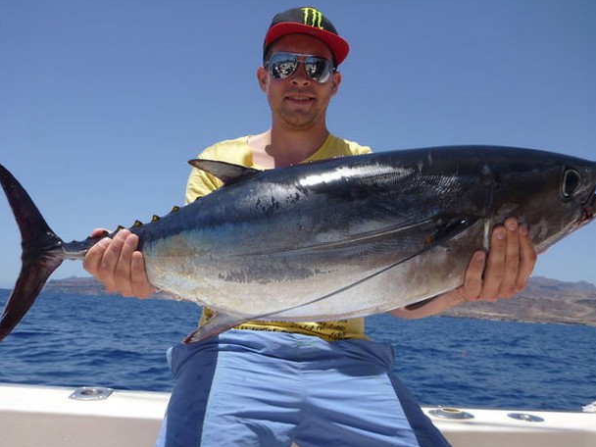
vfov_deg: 48.2
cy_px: 220
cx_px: 292
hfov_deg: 61.7
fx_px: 499
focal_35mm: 29
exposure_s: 1/125
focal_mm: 4.9
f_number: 10
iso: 100
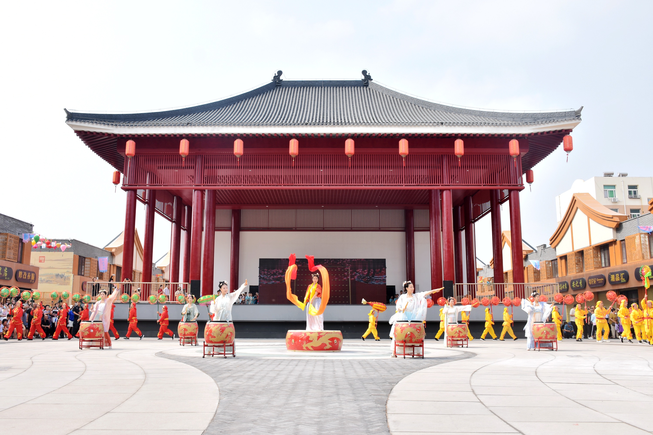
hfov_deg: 61.9
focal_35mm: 30
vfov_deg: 43.6
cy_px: 218
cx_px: 326
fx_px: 544
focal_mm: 20
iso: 100
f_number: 6.3
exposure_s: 1/200
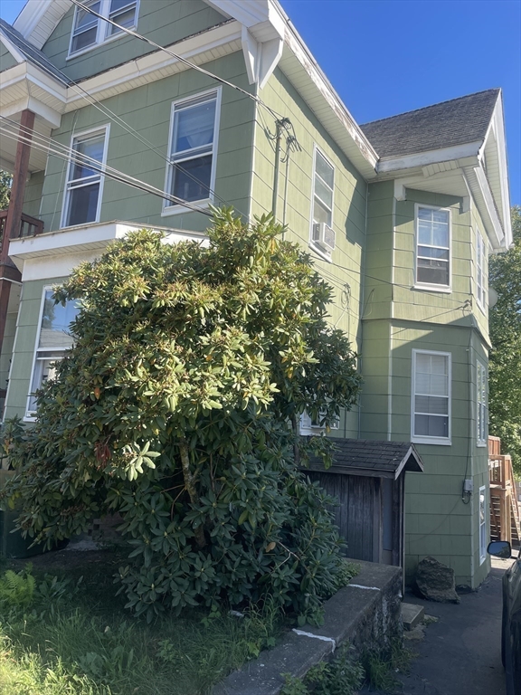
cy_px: 348
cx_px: 260
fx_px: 522
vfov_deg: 67.3
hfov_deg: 53.1
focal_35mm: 26
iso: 50
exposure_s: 1/1767
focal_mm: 5.1
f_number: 1.6
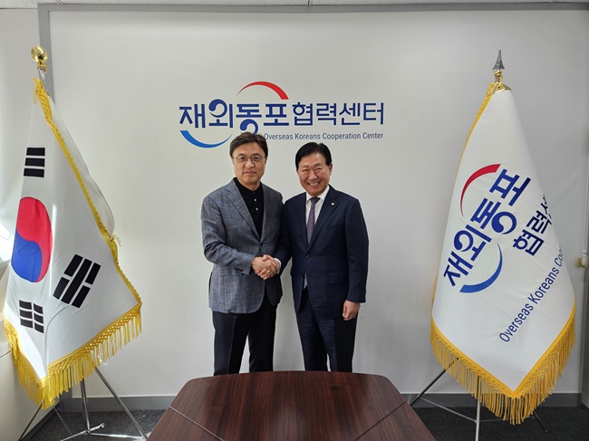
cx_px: 294
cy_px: 220
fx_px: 391
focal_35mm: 23
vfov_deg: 58.8
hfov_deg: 73.9
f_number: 1.8
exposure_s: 1/120
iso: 100
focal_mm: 5.4
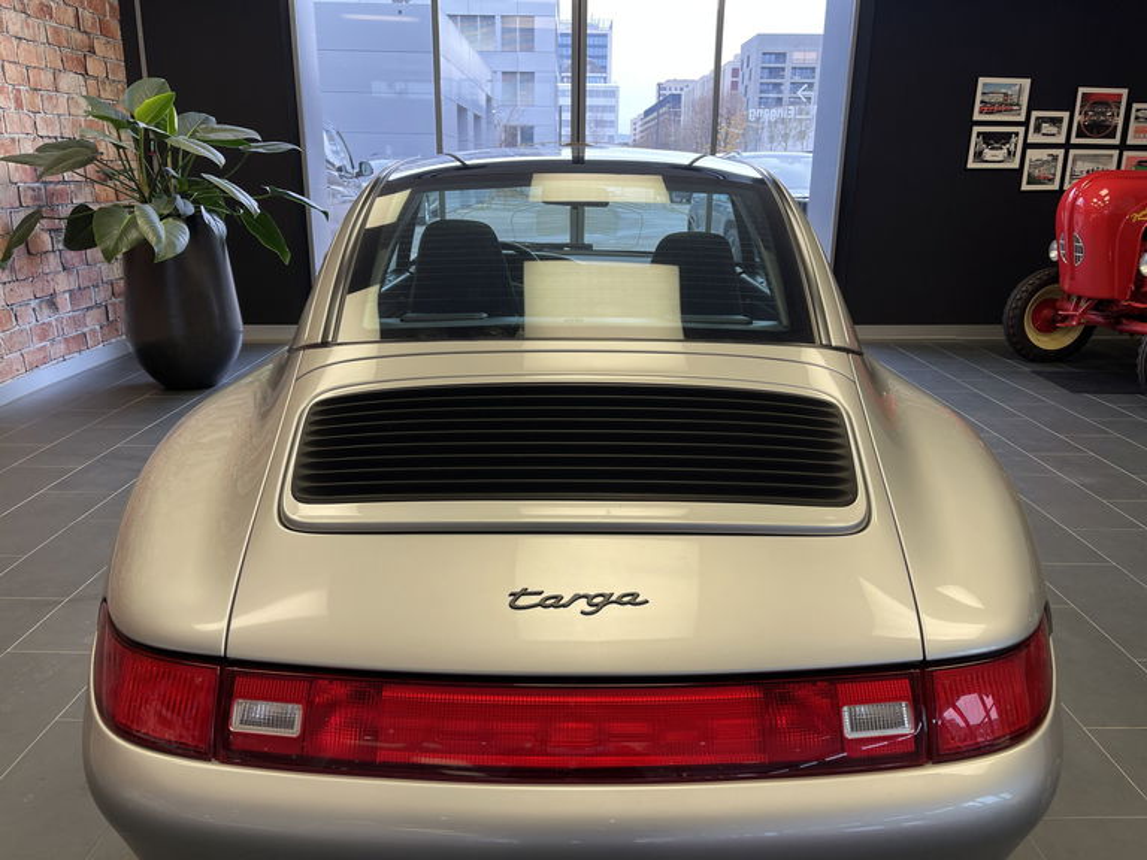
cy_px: 430
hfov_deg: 69.4
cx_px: 574
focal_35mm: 25
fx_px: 828
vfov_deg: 54.9
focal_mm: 5.1
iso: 50
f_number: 1.6
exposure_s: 1/100
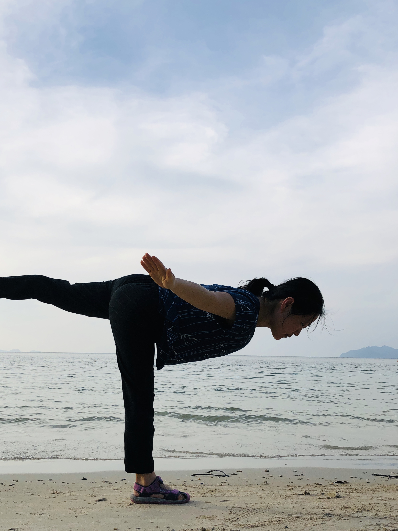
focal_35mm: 36
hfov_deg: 39.4
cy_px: 326
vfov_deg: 50.9
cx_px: 146
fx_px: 552
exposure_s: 1/1715
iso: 20
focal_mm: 4
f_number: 1.8
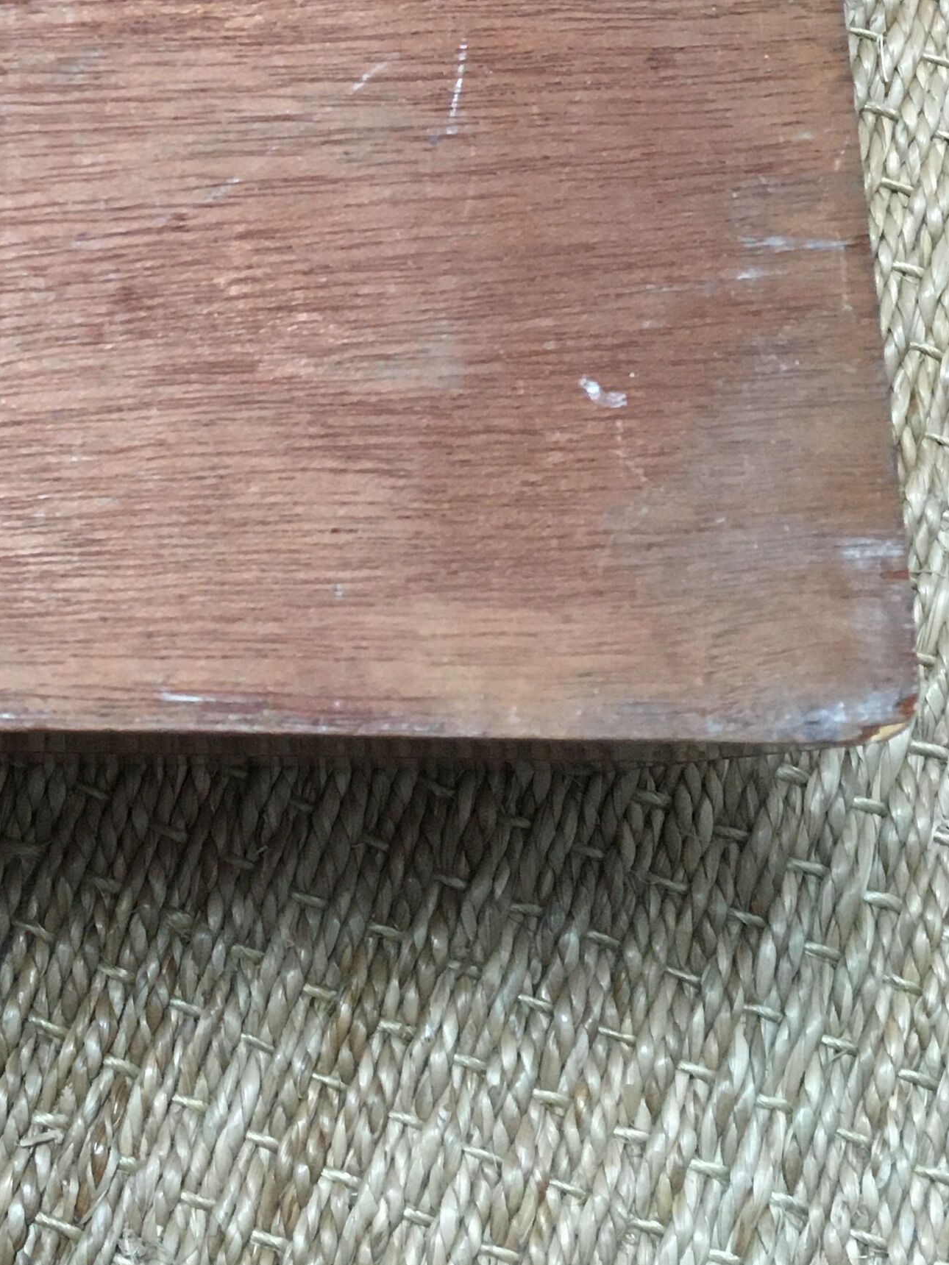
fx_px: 2486
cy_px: -42
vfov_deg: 26.8
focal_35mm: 68
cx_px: -31
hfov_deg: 20.8
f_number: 2.2
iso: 160
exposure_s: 1/33
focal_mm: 4.15
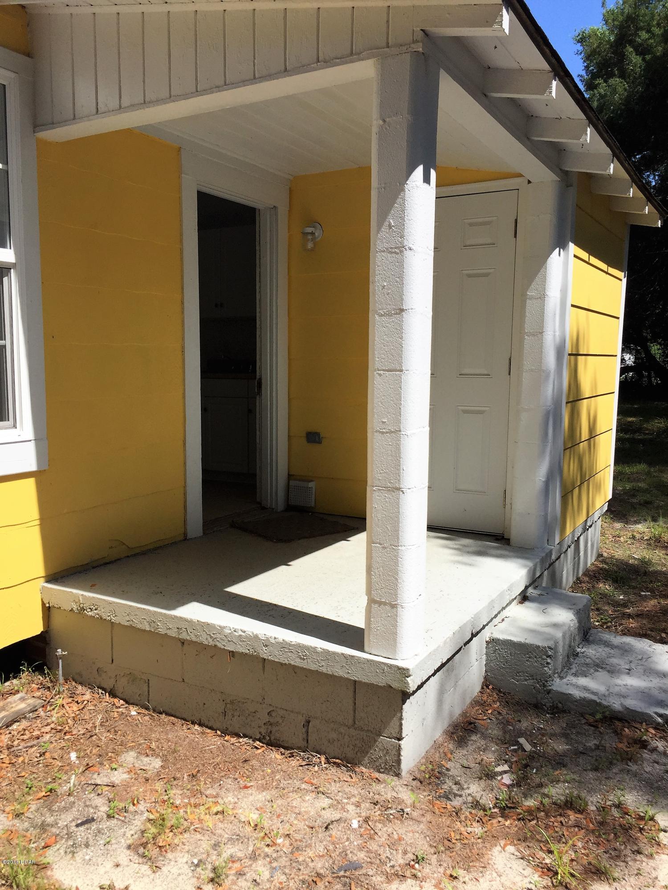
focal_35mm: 29
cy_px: 445
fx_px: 746
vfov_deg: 61.7
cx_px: 334
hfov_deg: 48.2
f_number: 2.2
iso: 32
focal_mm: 4.15
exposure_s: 1/2198
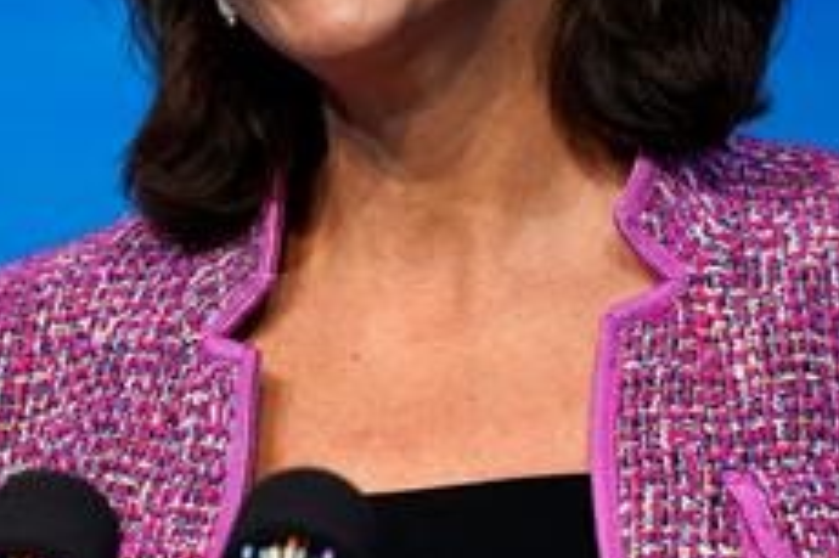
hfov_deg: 1.8
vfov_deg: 1.2
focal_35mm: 1132
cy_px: -5
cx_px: 131
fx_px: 26362
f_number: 5.6
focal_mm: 400
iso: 2000
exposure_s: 1/200
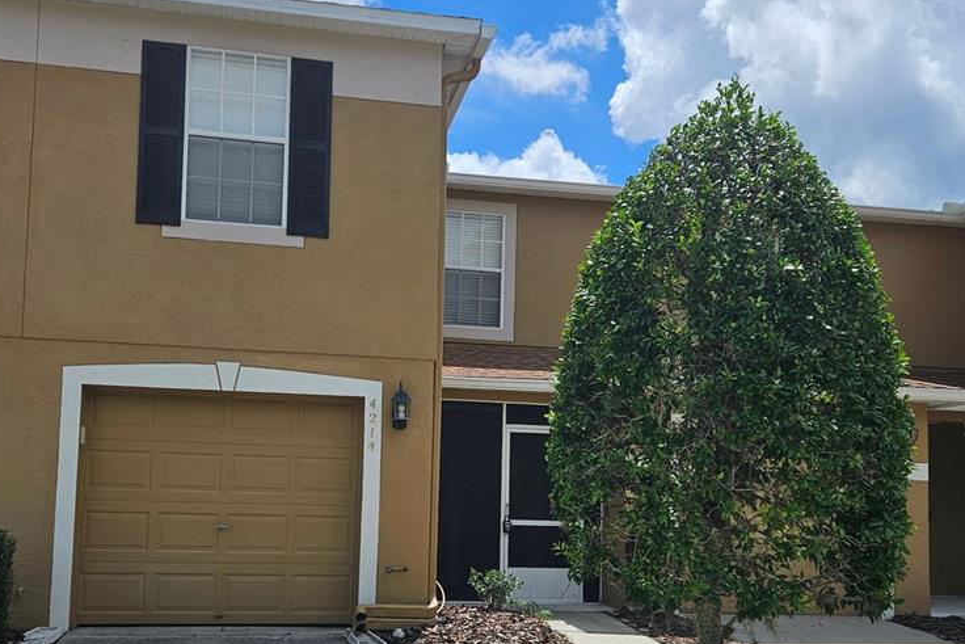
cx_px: 467
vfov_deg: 33.9
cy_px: 428
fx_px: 1046
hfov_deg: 49.5
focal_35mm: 39
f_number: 1.8
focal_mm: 5.4
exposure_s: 1/3768
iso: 25
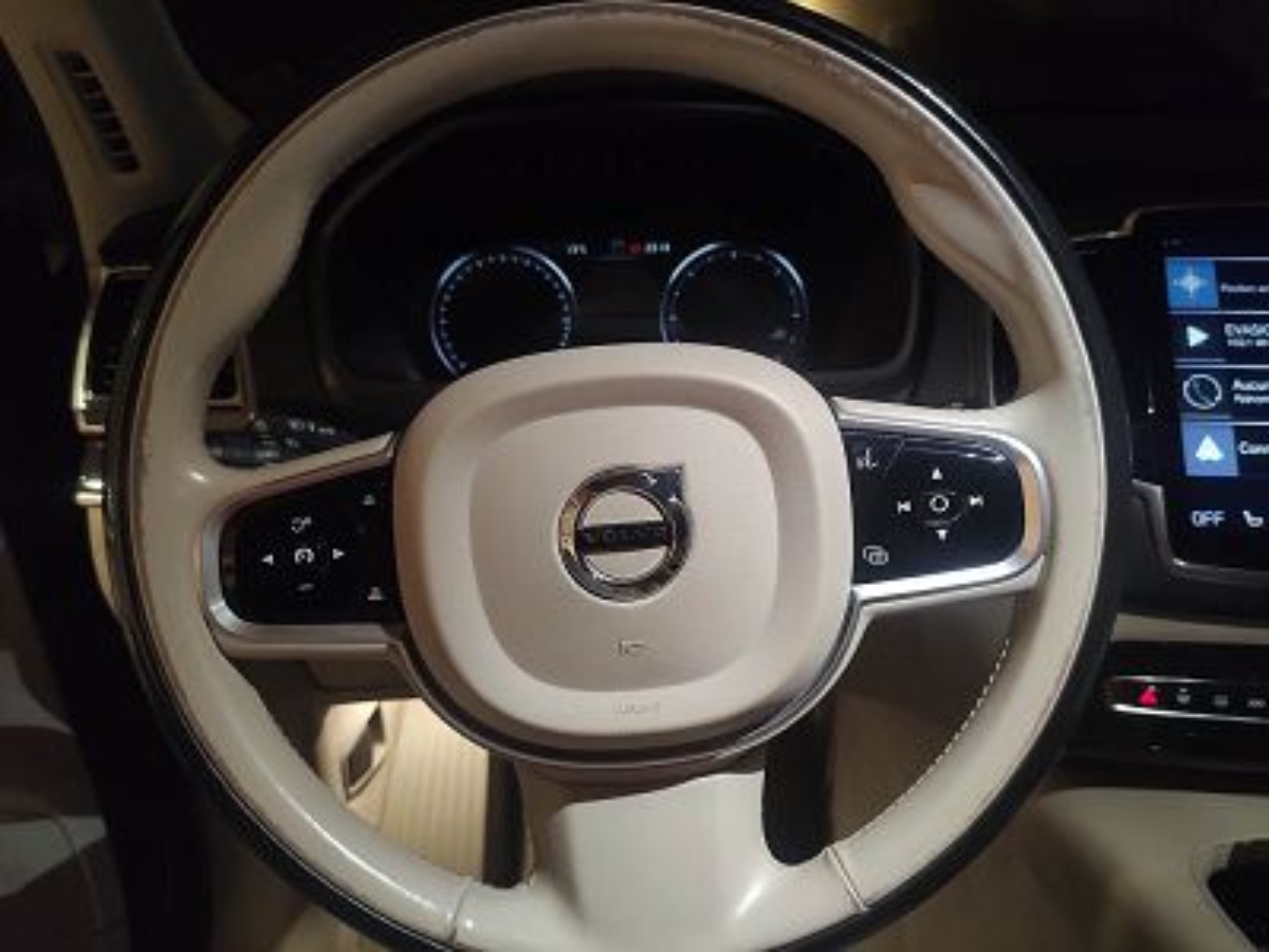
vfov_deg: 53.1
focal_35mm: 26
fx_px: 953
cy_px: 476
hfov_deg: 67.3
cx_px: 634
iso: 2422
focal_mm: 4.77
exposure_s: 1/20
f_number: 1.75
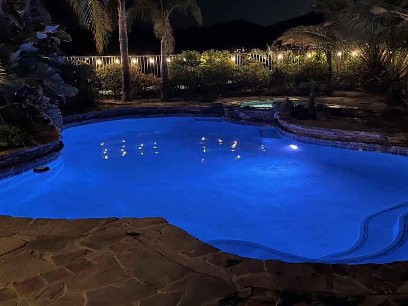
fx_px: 365
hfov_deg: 58.2
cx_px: 225
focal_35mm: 31
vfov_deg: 45.4
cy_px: 139
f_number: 1.6
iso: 1000
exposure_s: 1/24
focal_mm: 4.2
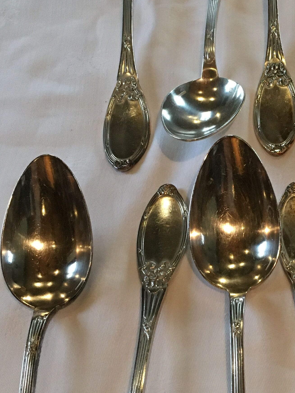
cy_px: 253
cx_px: 290
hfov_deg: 21.2
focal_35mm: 67
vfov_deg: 28.8
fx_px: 761
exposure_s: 1/33
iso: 200
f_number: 2.2
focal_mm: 4.15
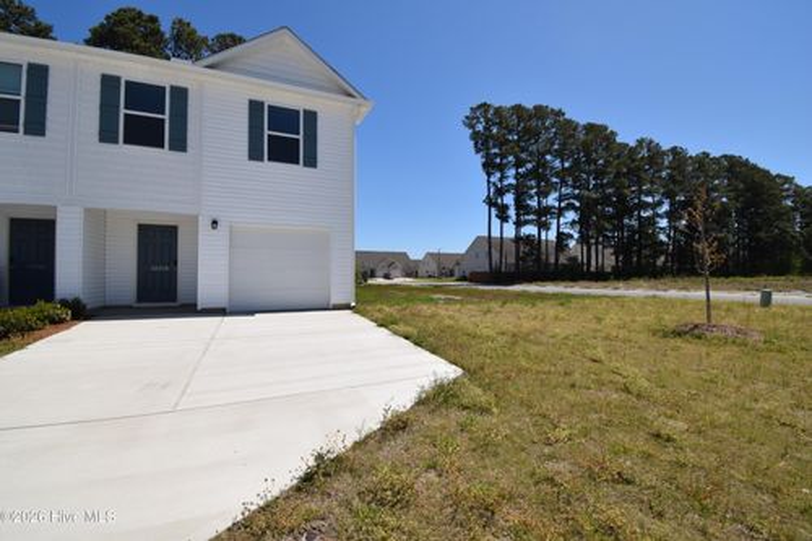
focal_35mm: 15
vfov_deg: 77.3
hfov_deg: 100.4
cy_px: 270
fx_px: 338
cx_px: 406
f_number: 10
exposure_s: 1/400
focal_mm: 10
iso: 200
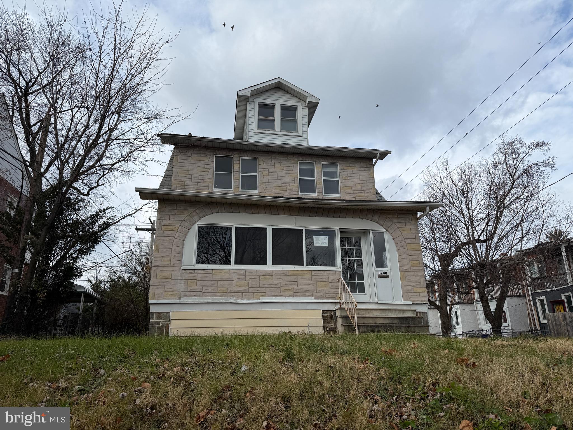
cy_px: 215
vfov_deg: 56.8
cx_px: 286
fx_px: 397
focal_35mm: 24
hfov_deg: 71.6
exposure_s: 1/3584
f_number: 1.78
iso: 80
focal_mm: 6.76
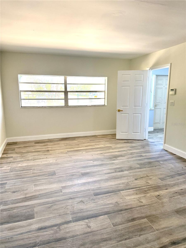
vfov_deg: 71.6
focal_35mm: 24
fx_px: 172
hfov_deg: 56.8
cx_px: 93
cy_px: 124
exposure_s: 1/76
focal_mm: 6.76
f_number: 1.78
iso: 200
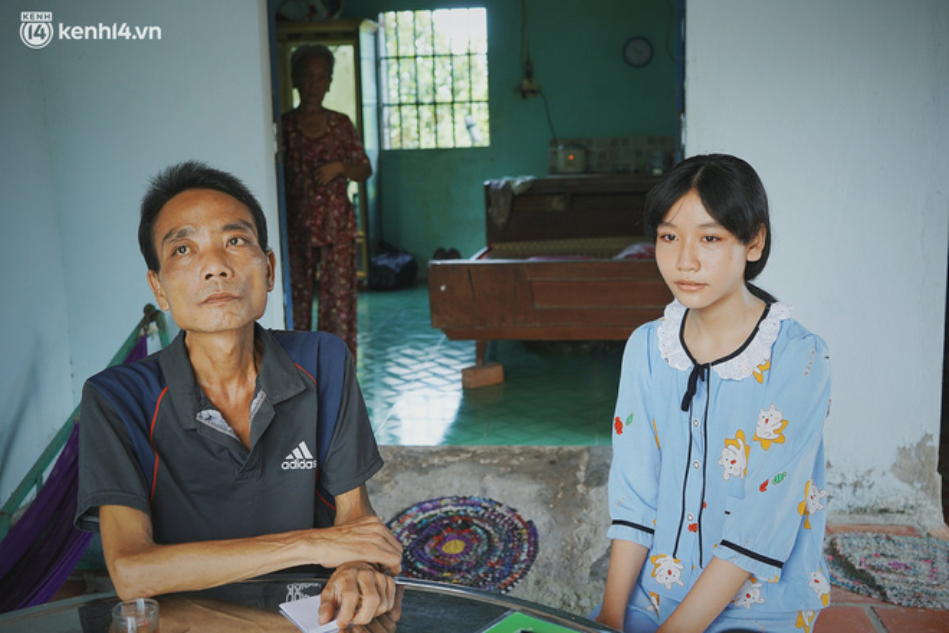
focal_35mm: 38
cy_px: 316
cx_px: 474
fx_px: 1002
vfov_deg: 35.1
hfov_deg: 50.7
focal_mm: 38
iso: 500
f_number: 4
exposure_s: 1/160
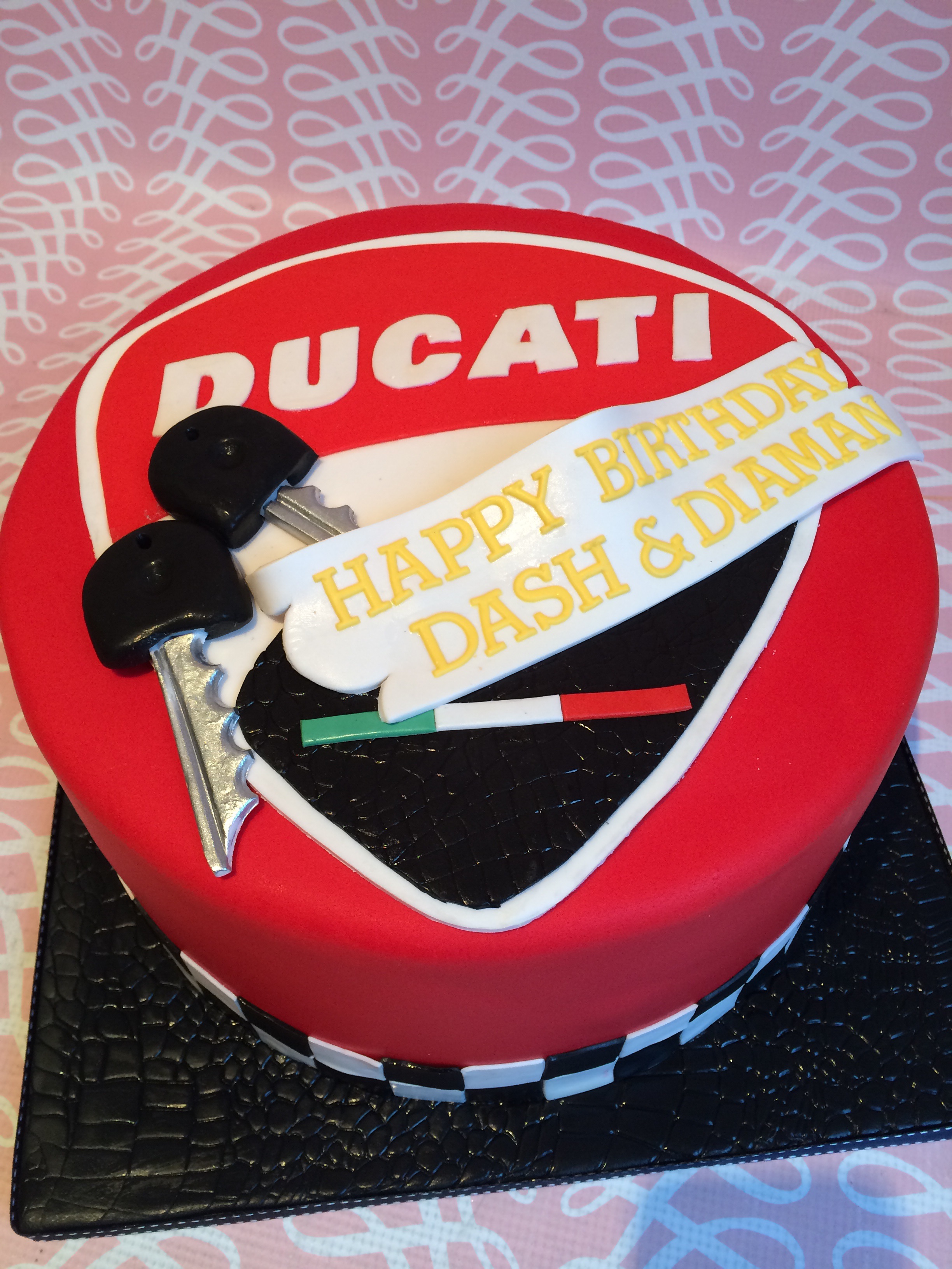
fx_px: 1100
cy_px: 634
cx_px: 476
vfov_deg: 60.0
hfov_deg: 46.8
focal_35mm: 30
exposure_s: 1/30
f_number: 2.2
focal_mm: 4.12
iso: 80
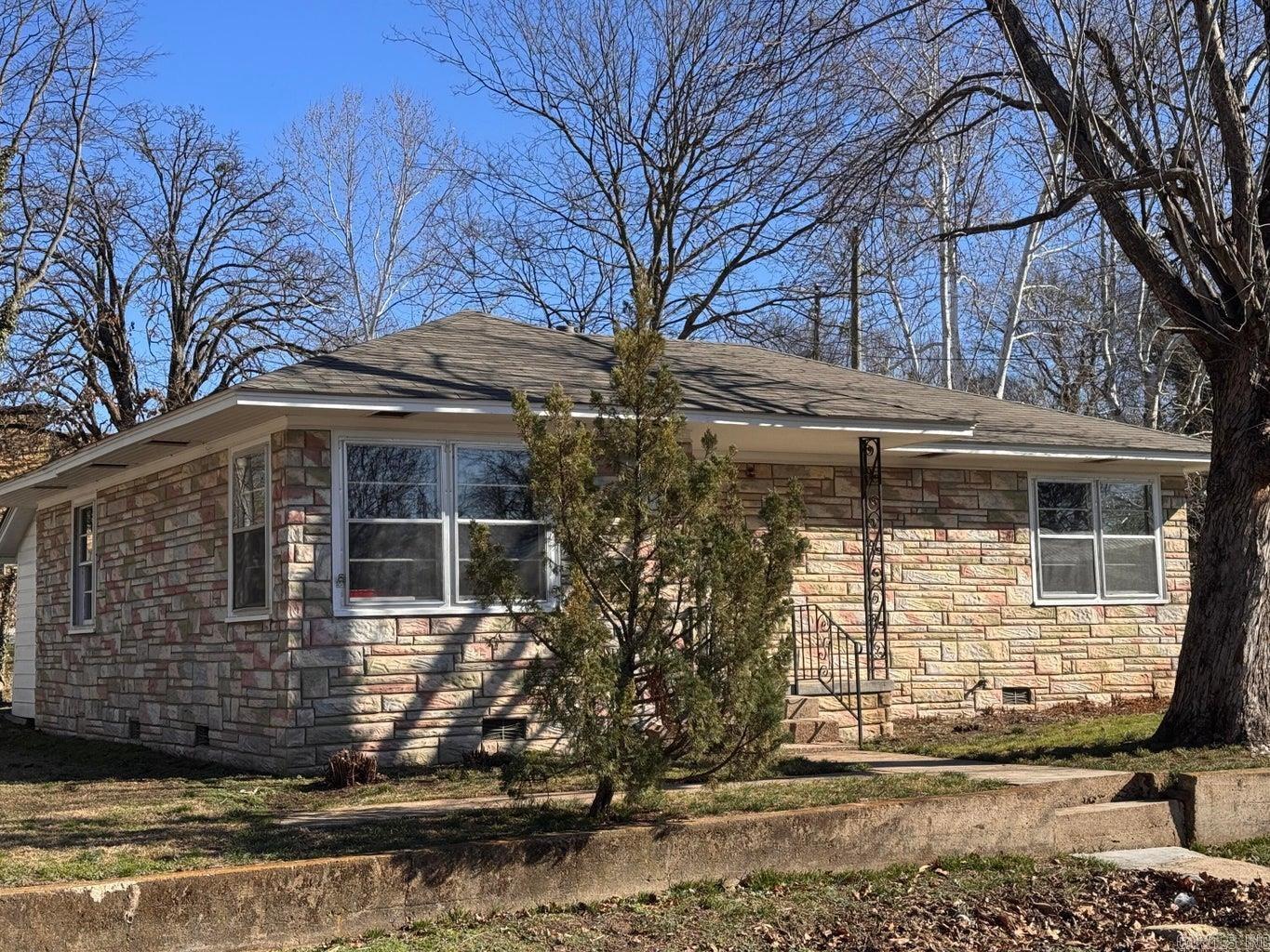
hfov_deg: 39.7
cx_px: 635
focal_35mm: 48
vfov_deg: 30.3
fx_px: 1761
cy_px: 476
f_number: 1.78
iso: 64
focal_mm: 6.76
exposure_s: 1/2959
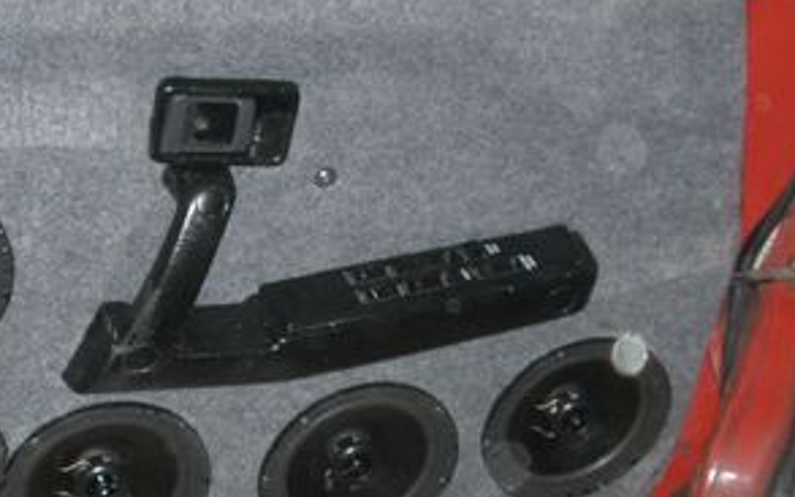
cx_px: 198
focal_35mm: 88
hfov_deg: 23.3
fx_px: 1906
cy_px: 454
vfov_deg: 14.7
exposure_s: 1/60
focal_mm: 6.2
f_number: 2.7
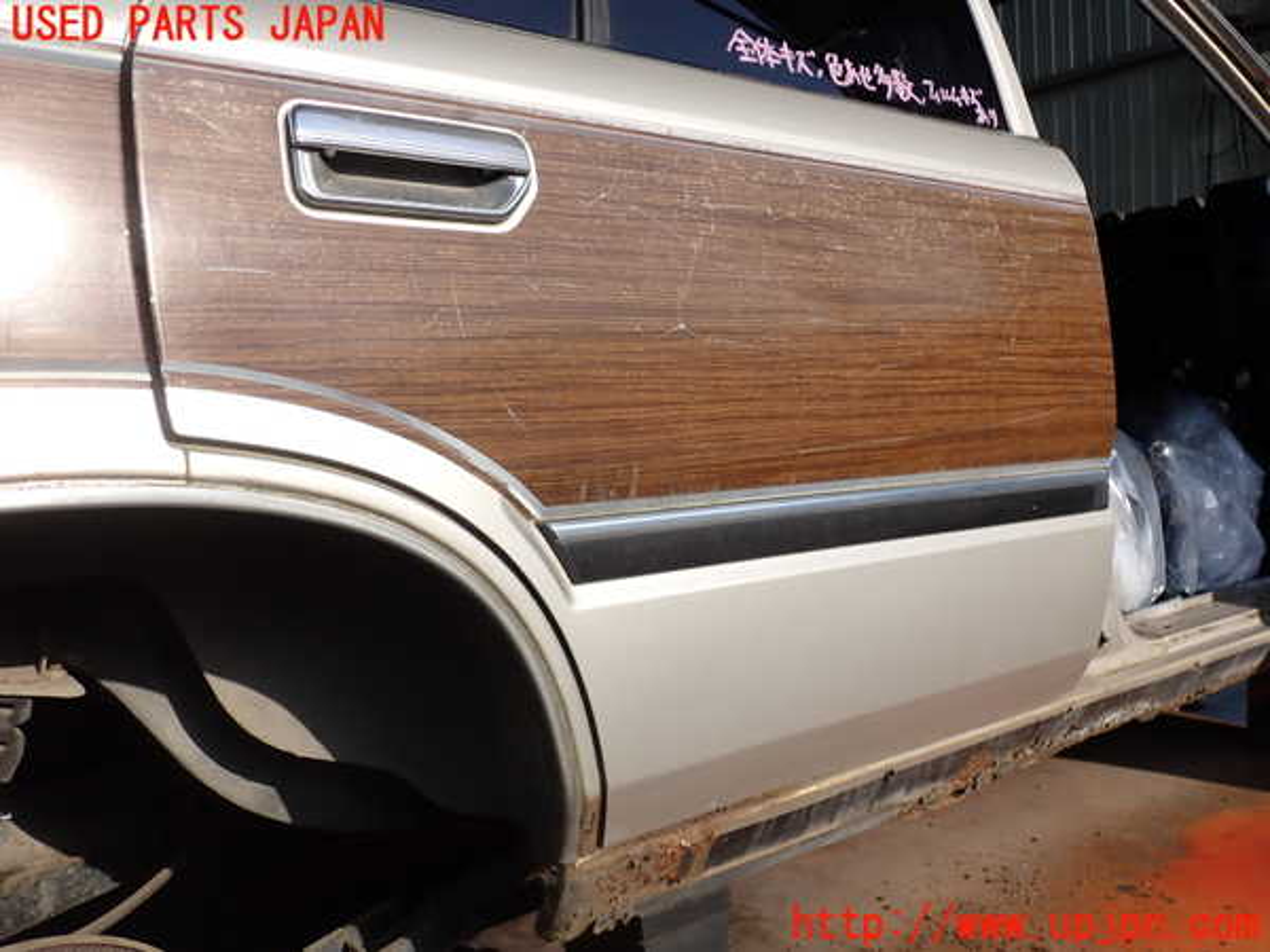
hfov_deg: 60.0
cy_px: 476
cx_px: 635
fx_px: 1101
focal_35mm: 30
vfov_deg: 46.8
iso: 100
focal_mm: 5.4
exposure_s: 1/125
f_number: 9
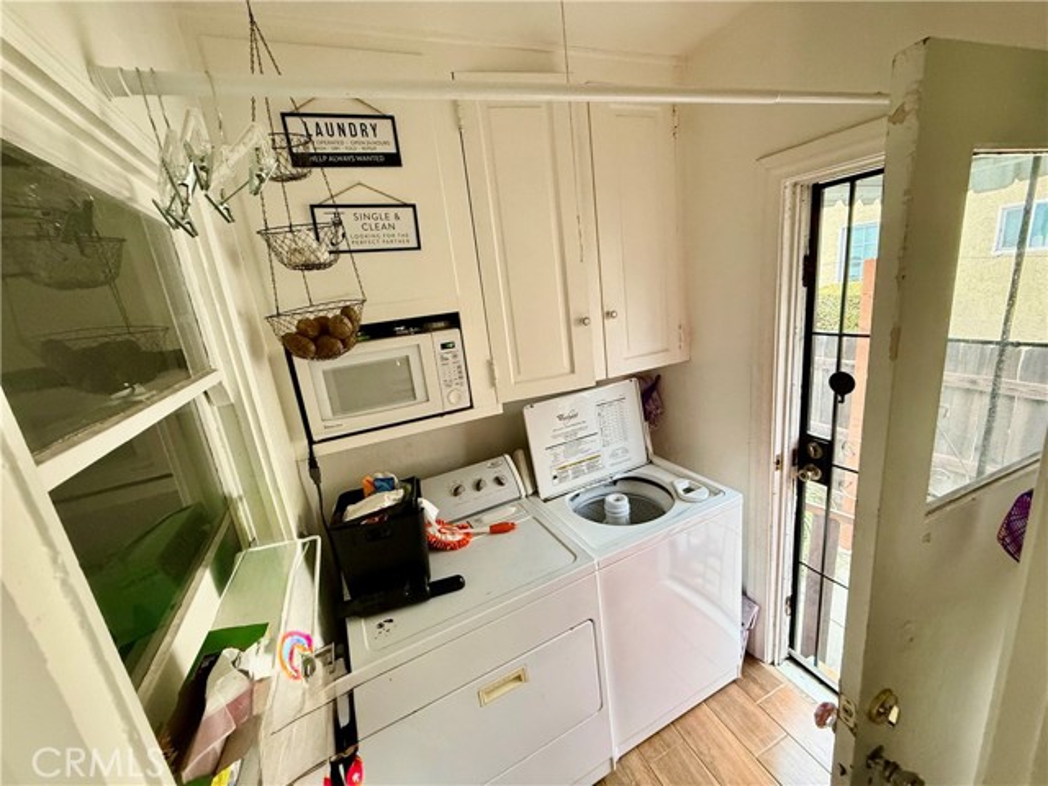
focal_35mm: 14
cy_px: 393
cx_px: 524
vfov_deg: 85.7
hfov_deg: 102.1
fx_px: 424
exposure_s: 1/60
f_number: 2.2
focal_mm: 2.22
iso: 500
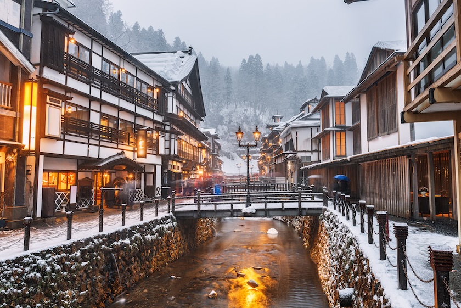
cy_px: 154
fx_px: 333
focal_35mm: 26
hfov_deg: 69.4
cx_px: 230
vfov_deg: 49.6
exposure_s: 10
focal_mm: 26
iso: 64
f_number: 11
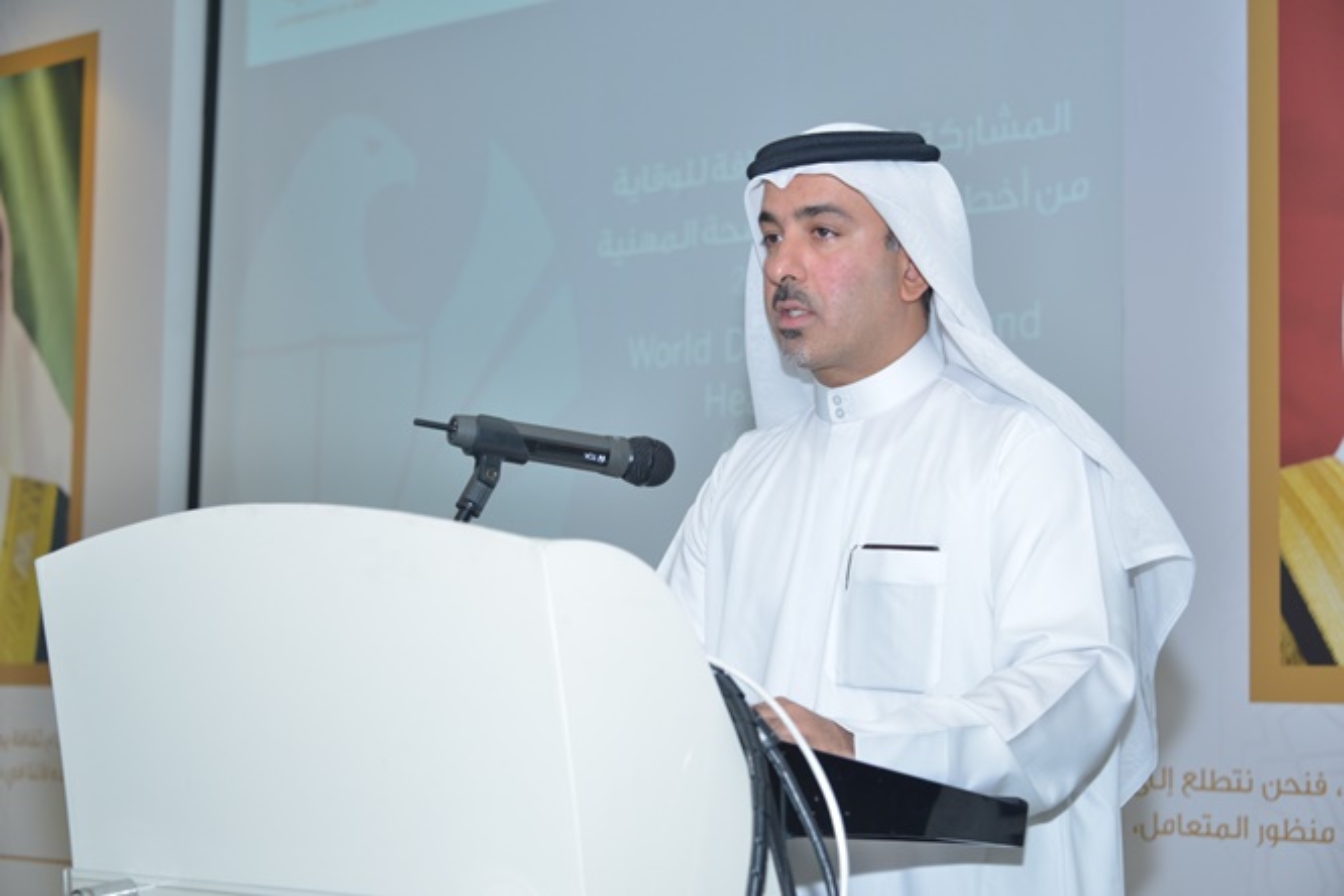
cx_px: 672
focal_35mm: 72
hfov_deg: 28.1
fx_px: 2688
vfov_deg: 18.9
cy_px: 448
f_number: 5.6
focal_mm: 72
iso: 640
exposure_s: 1/100
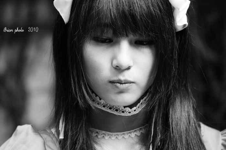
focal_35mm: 300
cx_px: 113
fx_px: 1880
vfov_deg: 4.6
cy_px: 75
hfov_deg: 6.9
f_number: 2.8
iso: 320
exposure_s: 1/200
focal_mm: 200
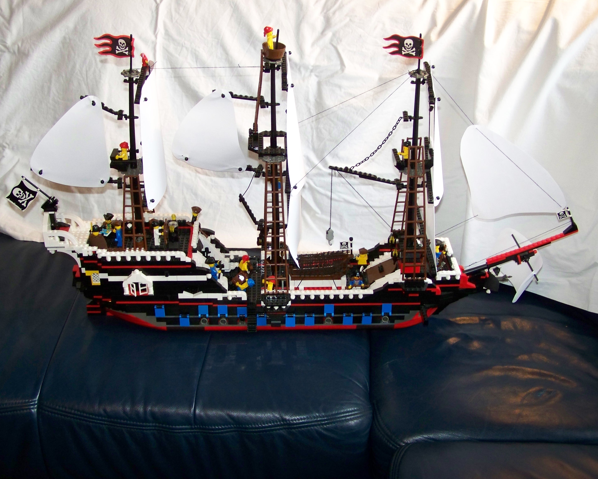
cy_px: 239
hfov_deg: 38.8
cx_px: 281
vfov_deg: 31.4
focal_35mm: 48
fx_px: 849
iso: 200
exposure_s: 1/30
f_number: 2.8
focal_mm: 7.6
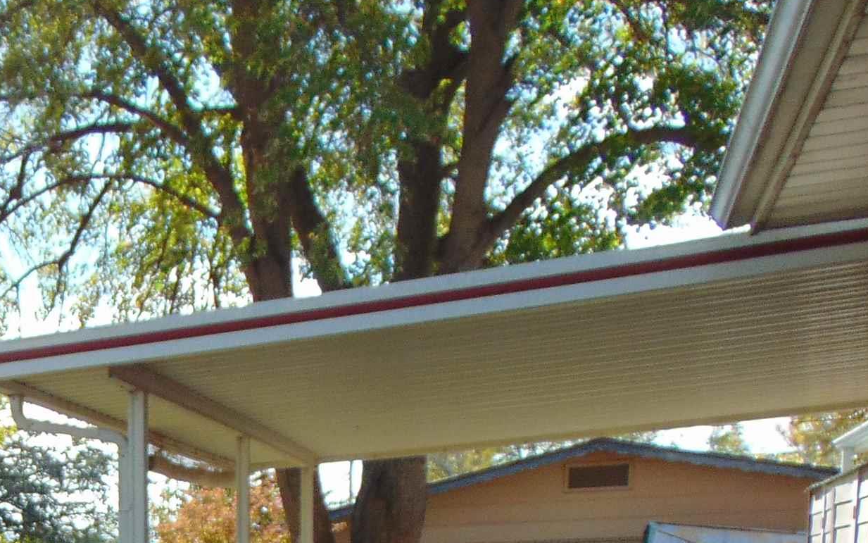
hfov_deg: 27.7
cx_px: -137
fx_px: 1561
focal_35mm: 66
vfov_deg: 17.8
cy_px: 802
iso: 80
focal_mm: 4.5
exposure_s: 1/500
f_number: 3
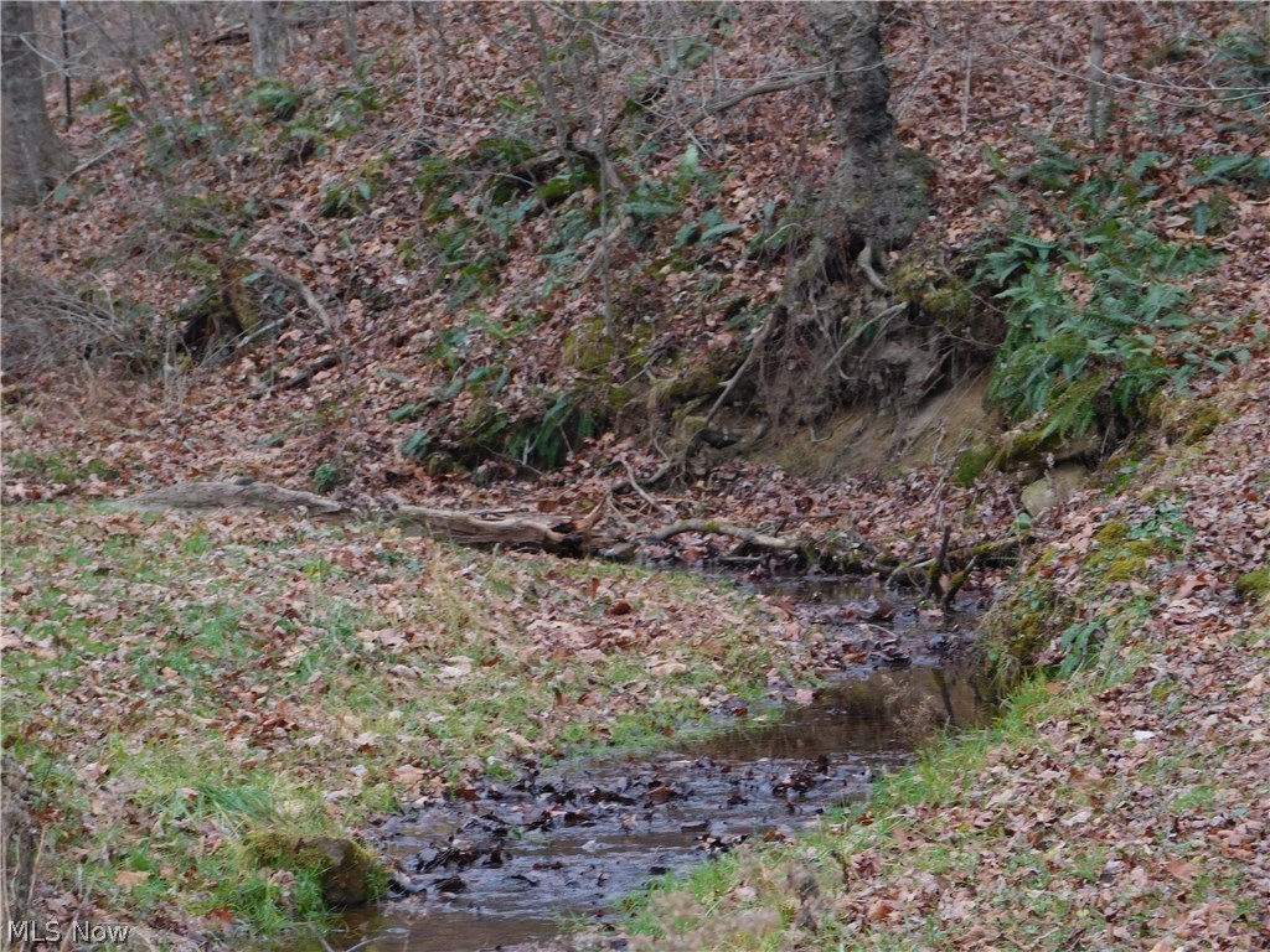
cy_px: 476
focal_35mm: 170
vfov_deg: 8.7
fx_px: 6237
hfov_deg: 11.6
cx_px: 635
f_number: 5.3
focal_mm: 30.1
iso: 180
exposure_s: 1/30
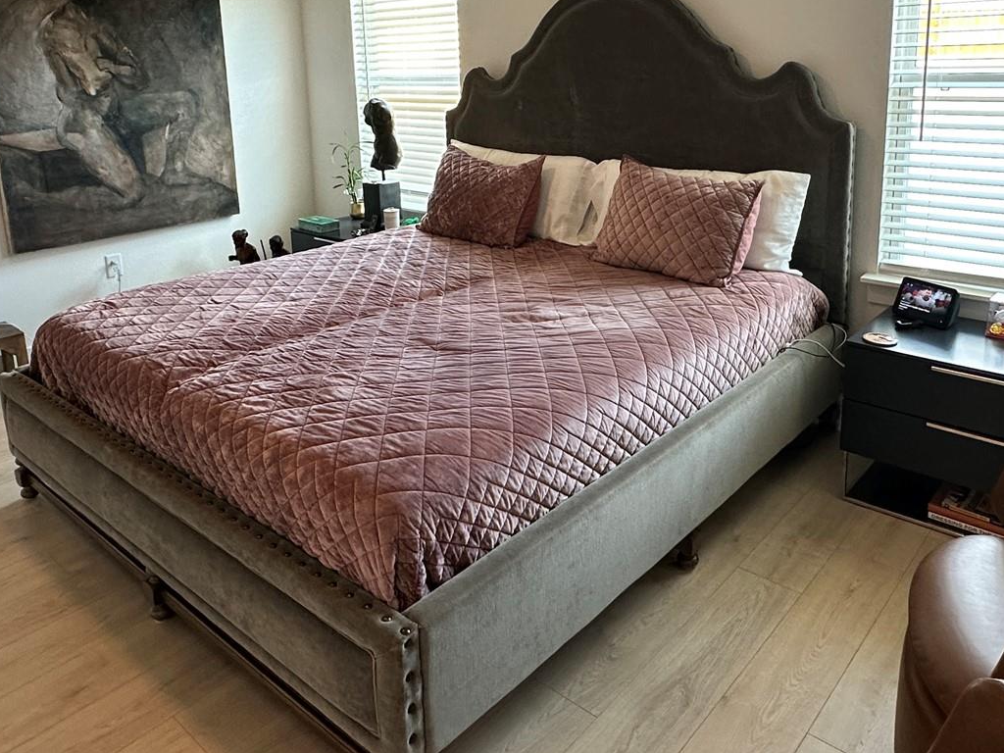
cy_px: 213
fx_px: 812
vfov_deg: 48.3
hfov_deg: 63.4
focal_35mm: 28
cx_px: 521
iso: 200
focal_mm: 2.22
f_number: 2.2
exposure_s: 1/120
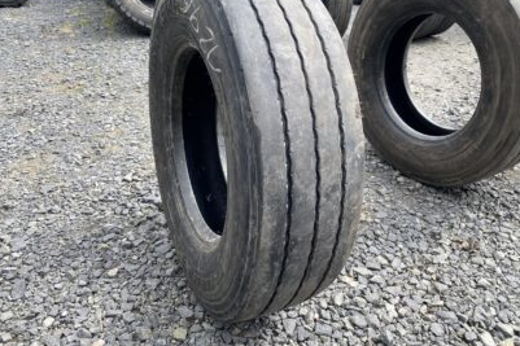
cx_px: 267
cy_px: 152
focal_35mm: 29
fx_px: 419
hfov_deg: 63.7
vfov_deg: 44.8
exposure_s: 1/554
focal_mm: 4.25
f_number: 1.8
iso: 32
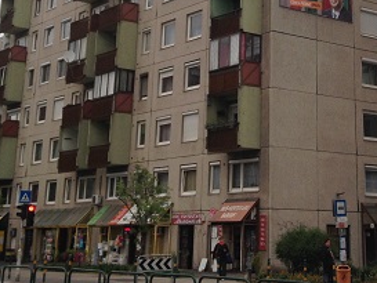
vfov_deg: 18.2
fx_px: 861
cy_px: 3
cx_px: 277
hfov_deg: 24.5
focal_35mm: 79
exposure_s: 1/404
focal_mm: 4.12
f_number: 2.4
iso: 50
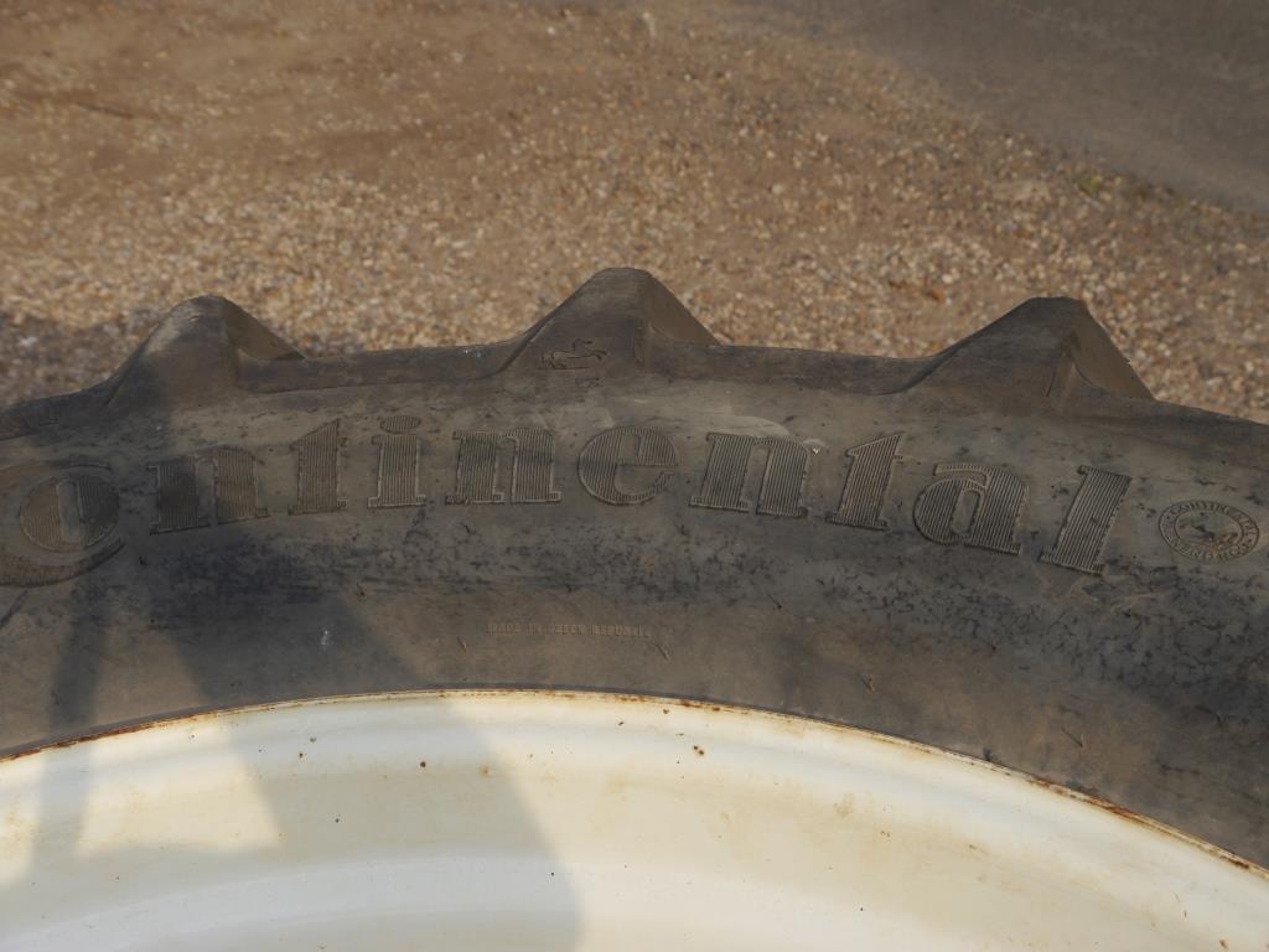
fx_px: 1760
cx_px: 634
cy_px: 476
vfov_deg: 30.3
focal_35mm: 48
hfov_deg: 39.7
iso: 160
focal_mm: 24
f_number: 7.1
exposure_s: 1/320
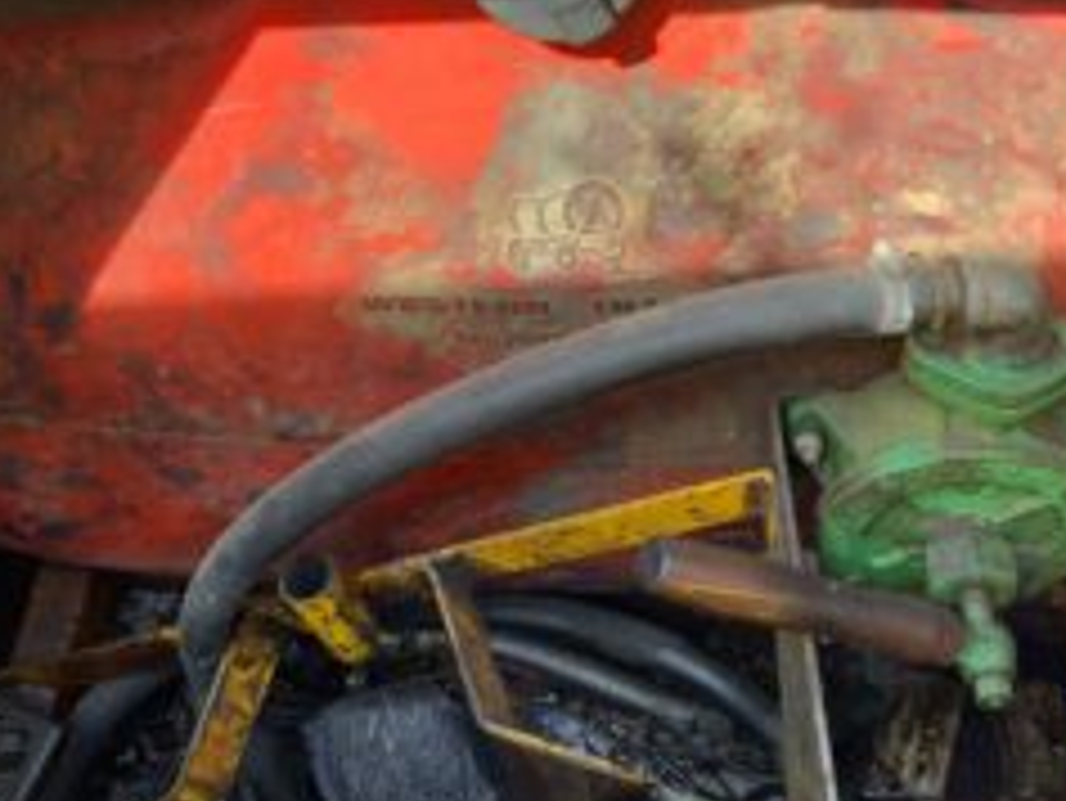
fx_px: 1356
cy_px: 284
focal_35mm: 44
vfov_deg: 32.7
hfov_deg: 42.9
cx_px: 567
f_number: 1.8
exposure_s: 1/125
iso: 16
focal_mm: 3
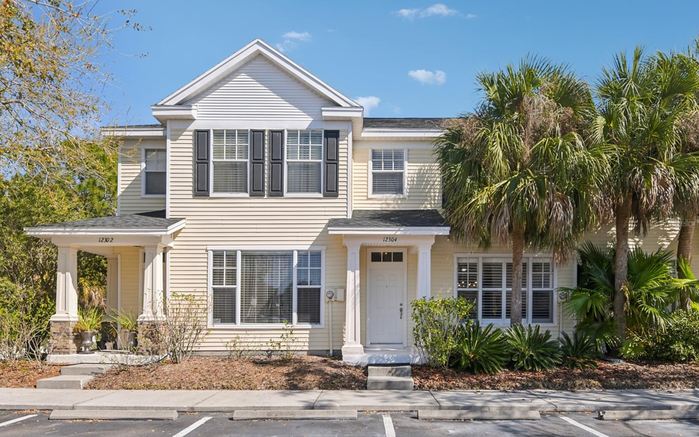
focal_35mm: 21
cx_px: 353
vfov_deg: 57.2
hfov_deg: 82.3
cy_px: 223
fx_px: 400
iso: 400
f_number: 8
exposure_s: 1/1000
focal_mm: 20
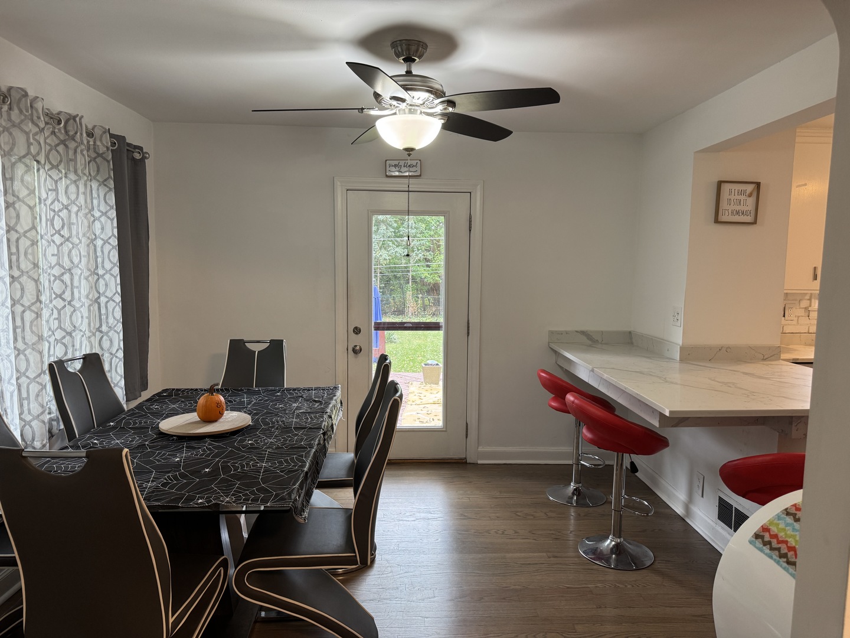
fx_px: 589
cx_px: 425
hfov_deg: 71.6
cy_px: 319
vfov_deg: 56.8
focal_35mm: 24
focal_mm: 6.76
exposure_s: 1/60
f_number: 1.78
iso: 200
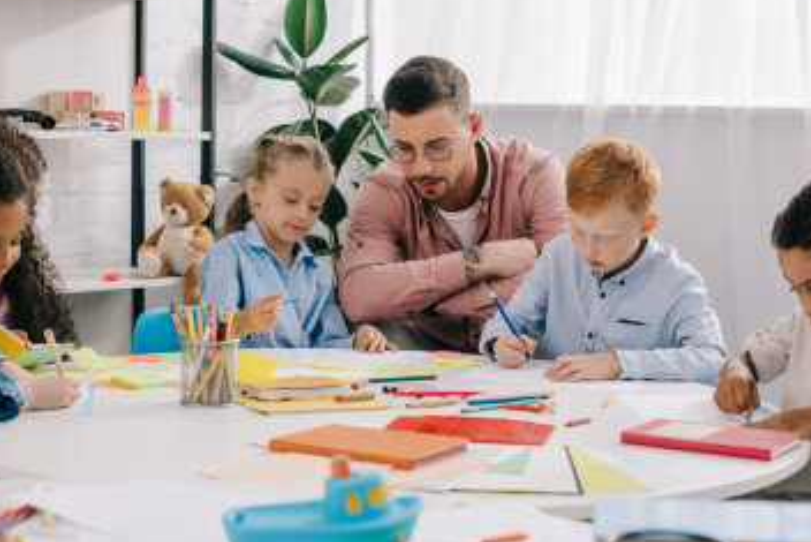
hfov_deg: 28.4
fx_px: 1600
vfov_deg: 19.2
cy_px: 200
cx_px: 373
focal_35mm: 71
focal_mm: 50
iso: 200
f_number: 4
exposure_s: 1/160
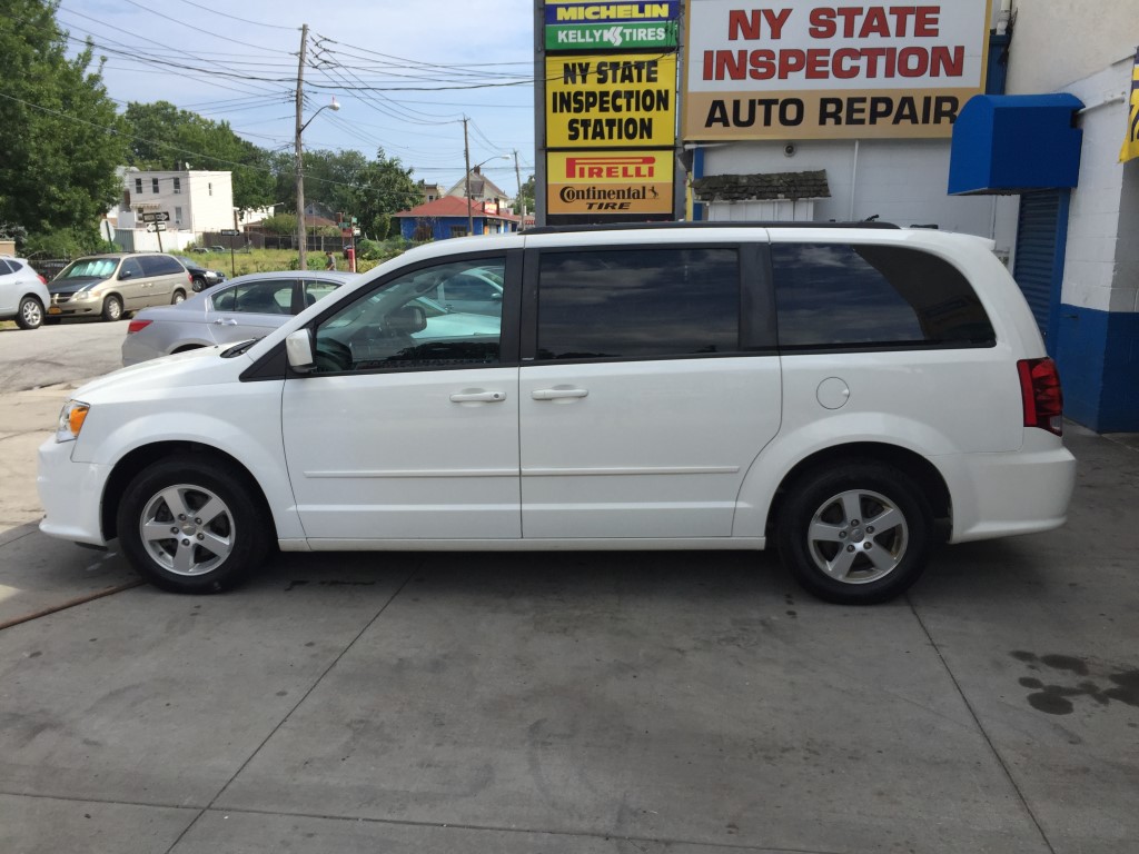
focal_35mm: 29
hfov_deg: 61.7
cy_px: 427
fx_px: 954
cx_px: 570
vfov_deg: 48.2
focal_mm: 4.15
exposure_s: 1/1647
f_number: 2.2
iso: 32
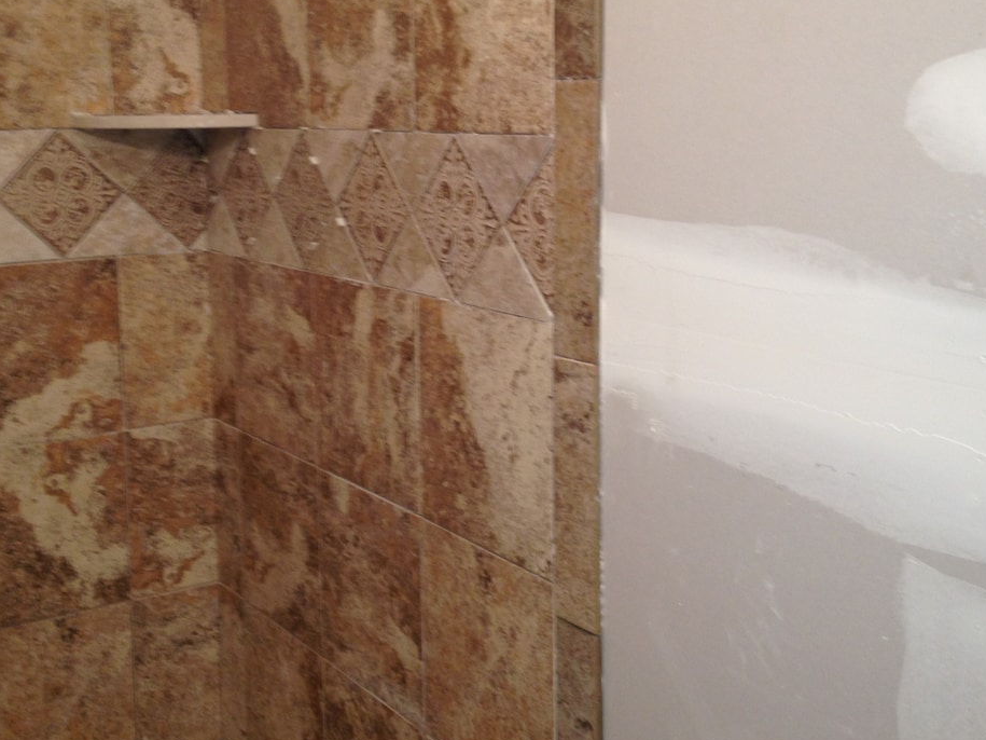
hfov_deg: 37.5
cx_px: 441
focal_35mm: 51
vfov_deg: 28.5
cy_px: 293
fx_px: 1452
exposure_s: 1/20
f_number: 2.4
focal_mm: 4.28
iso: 80
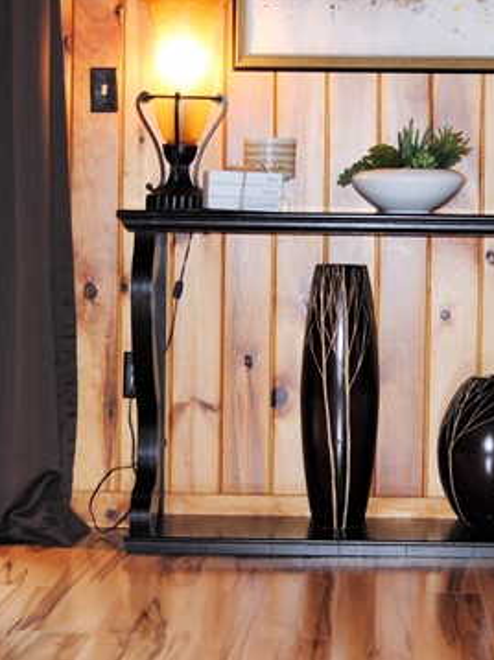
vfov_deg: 19.5
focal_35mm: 100
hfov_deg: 14.7
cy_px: 251
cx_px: 303
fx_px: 1914
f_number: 3.8
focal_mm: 23
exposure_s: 1/60
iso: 200
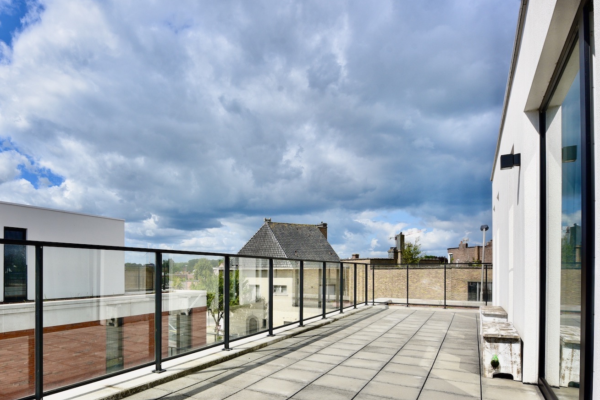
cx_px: 219
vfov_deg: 55.9
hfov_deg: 76.9
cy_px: 270
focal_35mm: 22
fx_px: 367
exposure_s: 1/500
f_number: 11
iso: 200
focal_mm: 15
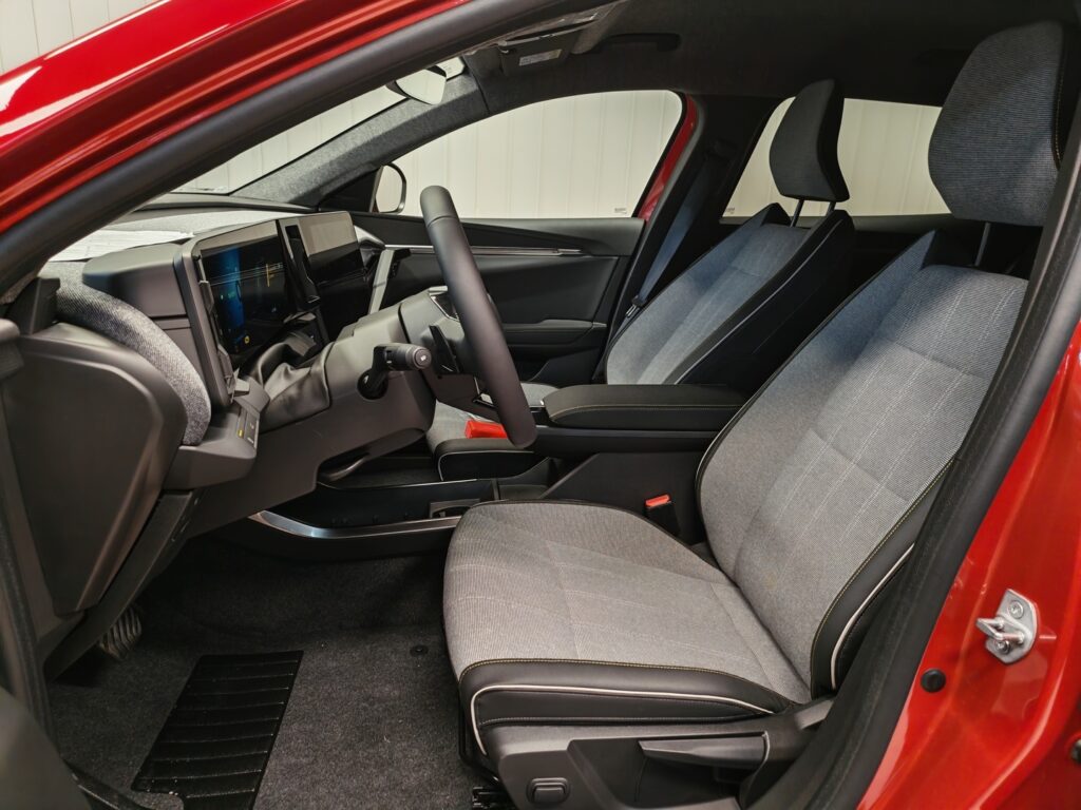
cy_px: 405
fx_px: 718
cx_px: 540
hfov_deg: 73.9
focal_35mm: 23
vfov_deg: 58.9
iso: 160
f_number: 1.6
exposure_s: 1/50
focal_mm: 5.4
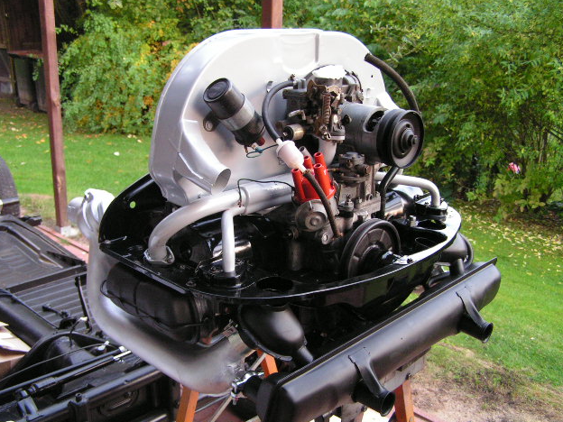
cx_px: 284
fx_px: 634
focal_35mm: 39
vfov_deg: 36.8
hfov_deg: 47.9
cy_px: 212
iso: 200
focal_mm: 6.3
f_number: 2.8
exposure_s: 1/15
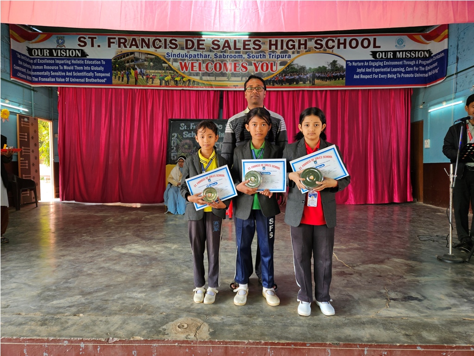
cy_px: 178
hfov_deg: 73.9
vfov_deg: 58.9
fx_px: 315
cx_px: 237
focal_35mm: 23
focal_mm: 5.4
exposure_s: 1/100
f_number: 1.8
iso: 50
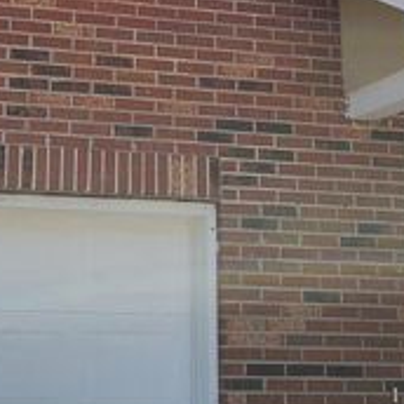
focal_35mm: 89
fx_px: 1175
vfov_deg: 19.2
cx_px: 101
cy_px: 53
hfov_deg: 19.4
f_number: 1.8
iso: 40
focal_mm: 5.4
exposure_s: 1/1391
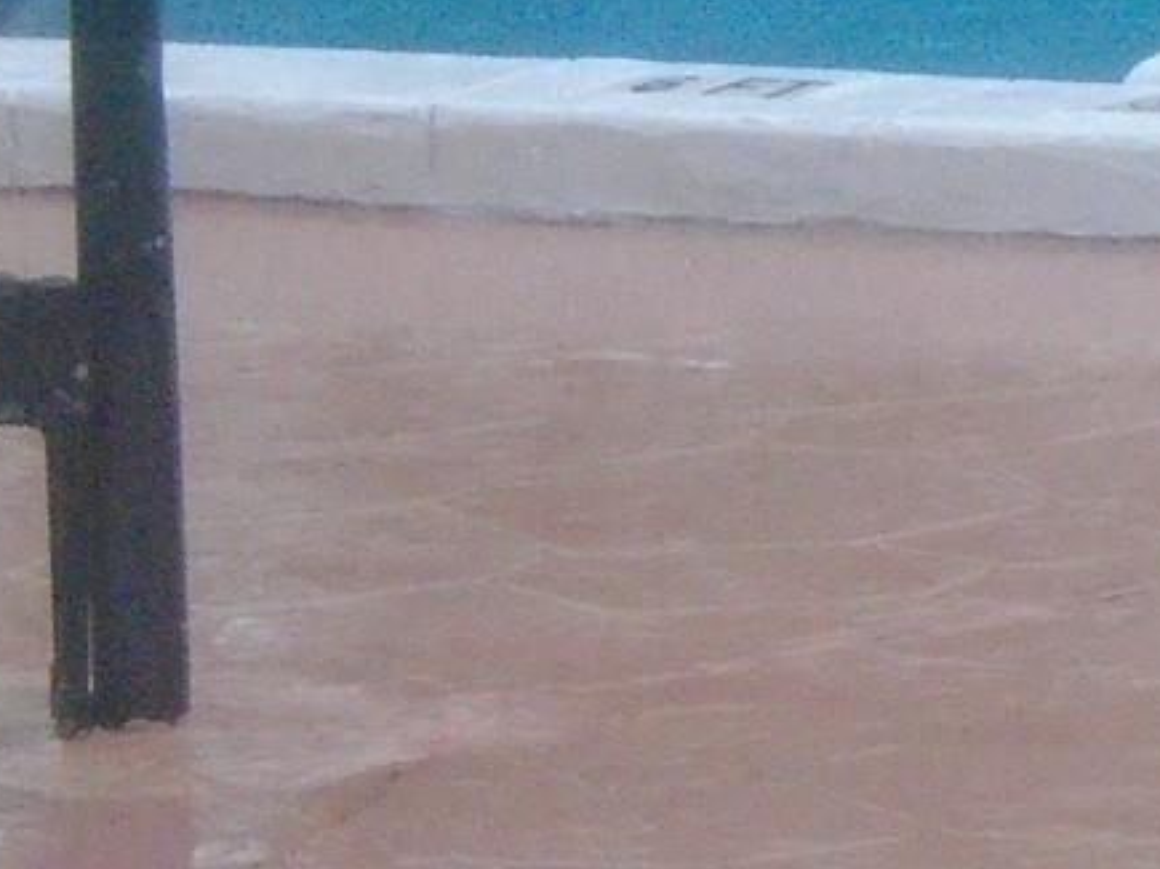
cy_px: -514
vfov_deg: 4.3
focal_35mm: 342
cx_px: 1965
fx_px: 11457
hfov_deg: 5.7
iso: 800
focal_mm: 16.4
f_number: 5.1
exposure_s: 1/125
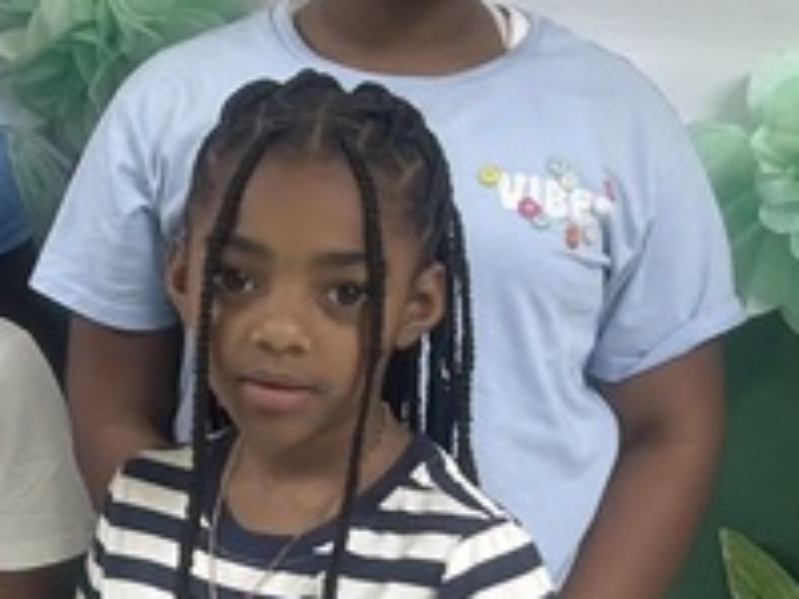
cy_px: 306
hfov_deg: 14.0
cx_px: -301
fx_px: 3091
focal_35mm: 134
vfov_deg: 11.1
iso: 80
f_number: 1.5
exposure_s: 1/60
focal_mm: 5.7
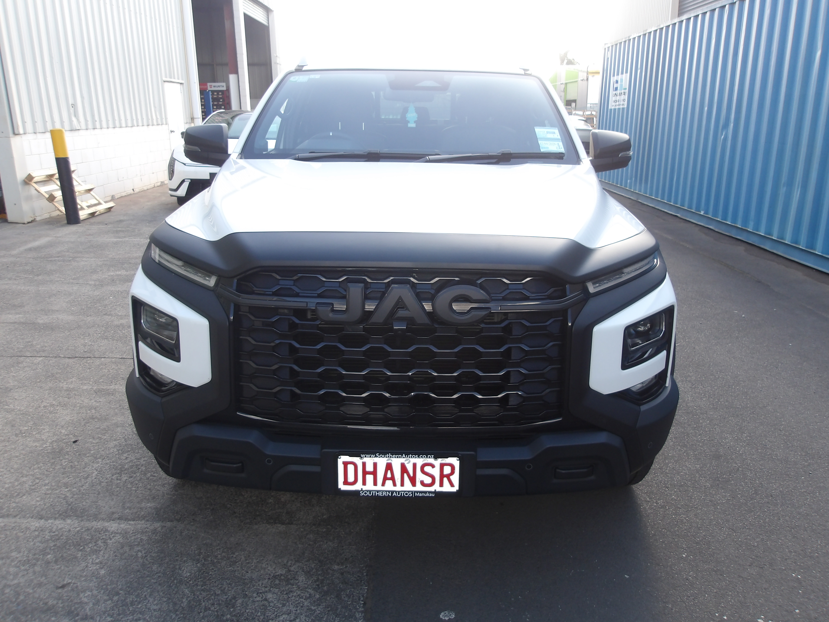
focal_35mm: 27
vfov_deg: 51.4
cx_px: 414
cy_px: 311
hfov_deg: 65.3
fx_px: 647
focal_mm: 4.9
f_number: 3
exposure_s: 1/146
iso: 100
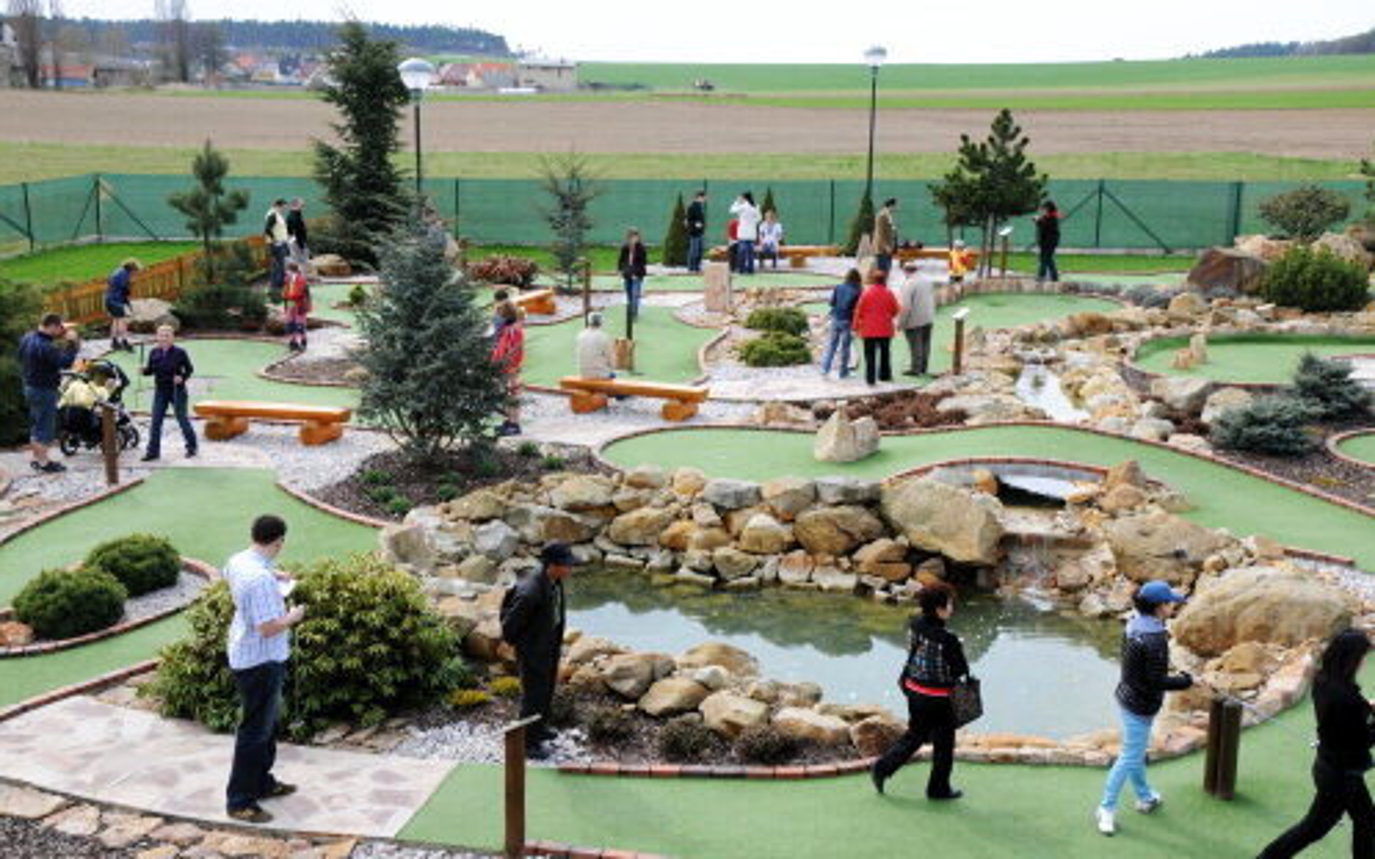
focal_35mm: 46
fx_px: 1723
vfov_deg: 28.0
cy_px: 456
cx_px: 688
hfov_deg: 43.5
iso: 200
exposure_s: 1/200
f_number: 9
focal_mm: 30
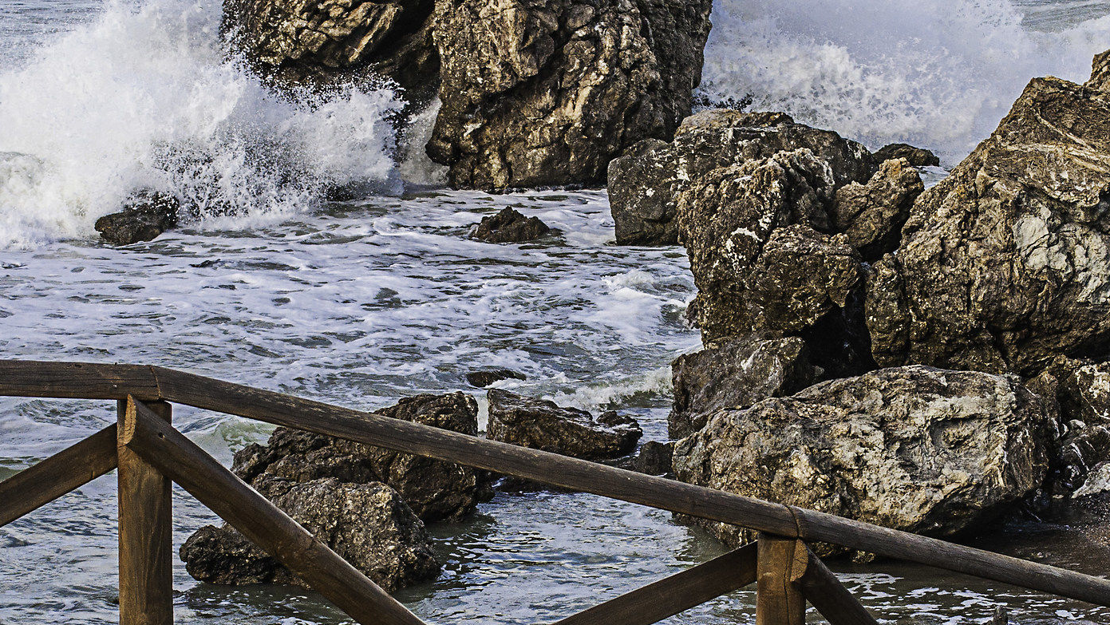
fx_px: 4383
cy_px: 381
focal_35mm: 149
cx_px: 625
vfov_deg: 8.2
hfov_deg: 14.4
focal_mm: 55
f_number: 11
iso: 400
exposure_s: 1/320
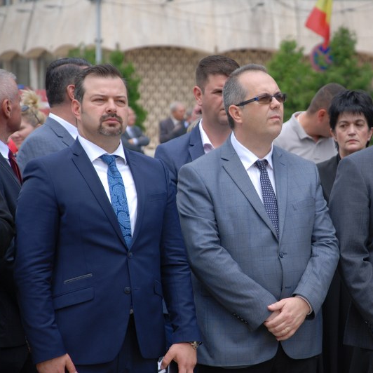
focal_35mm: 202
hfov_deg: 8.7
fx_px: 2458
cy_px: 187
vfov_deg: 8.7
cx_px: 259
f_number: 5.6
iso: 200
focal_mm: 105
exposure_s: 1/320
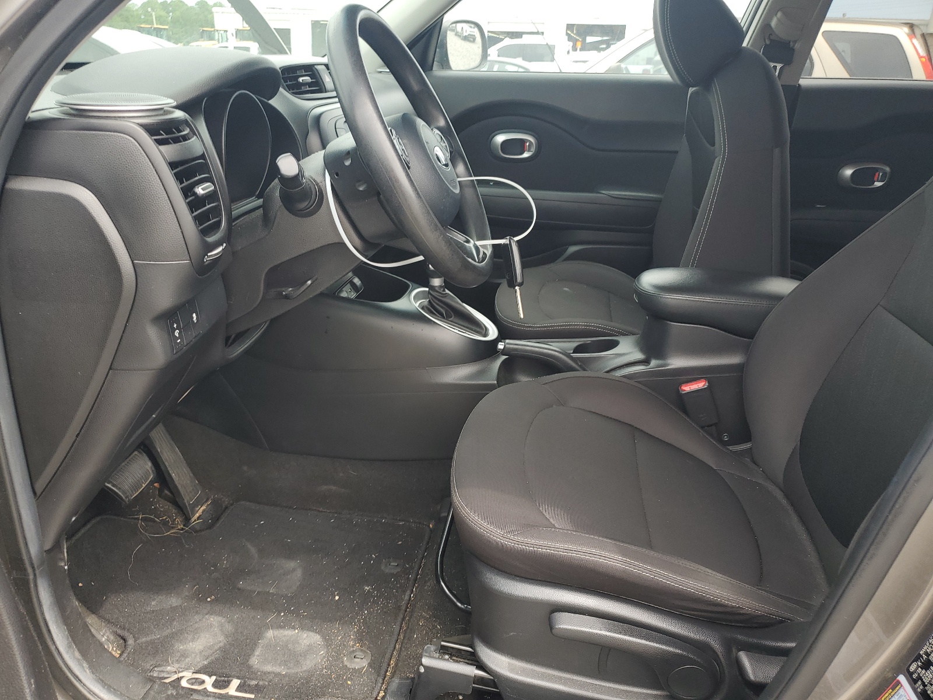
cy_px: 350
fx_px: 701
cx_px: 466
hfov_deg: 67.3
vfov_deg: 53.1
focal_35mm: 26
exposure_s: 1/333
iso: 50
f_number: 1.5
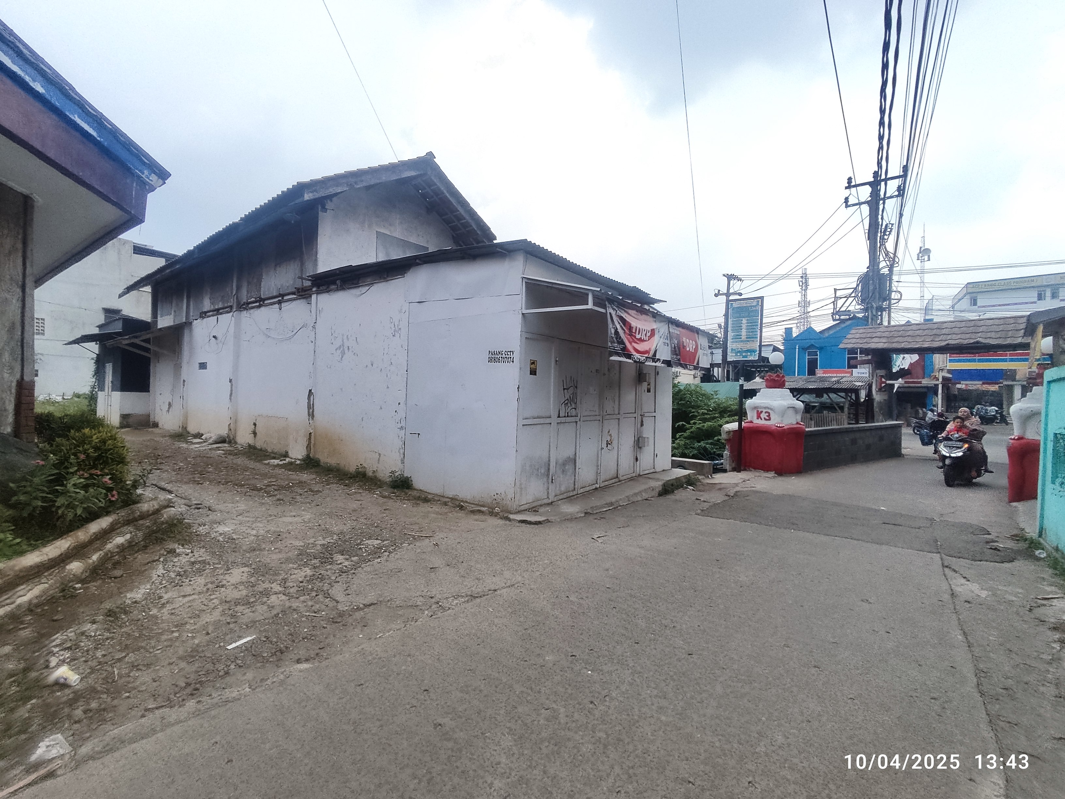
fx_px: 461
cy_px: 400
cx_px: 532
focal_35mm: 15
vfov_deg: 81.7
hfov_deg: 98.2
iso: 50
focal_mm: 1.6
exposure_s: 1/1099
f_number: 2.2
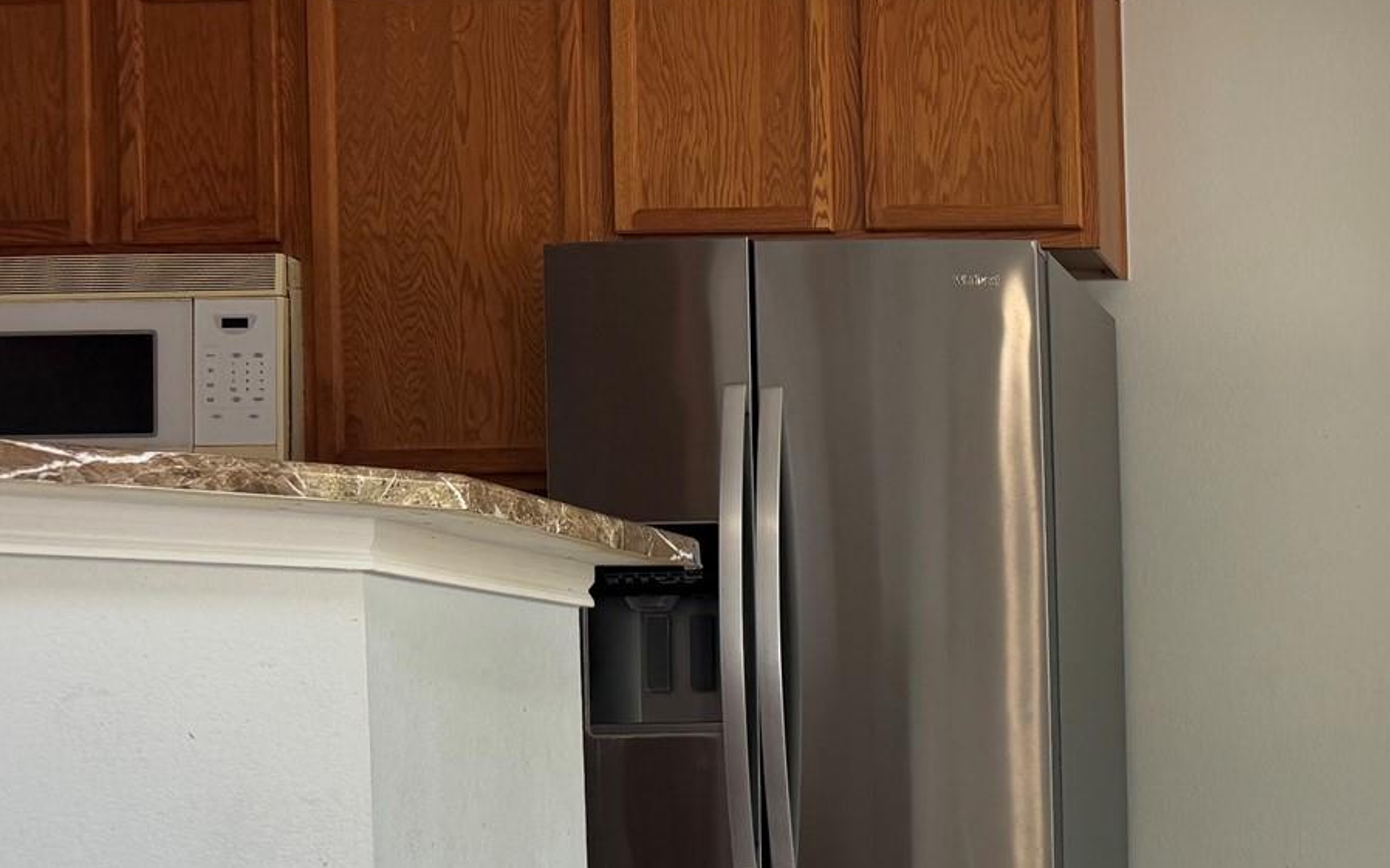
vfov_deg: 21.9
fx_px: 2197
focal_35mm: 58
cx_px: 1534
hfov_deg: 31.2
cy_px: 774
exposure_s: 1/121
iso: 100
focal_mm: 6.76
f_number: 1.78
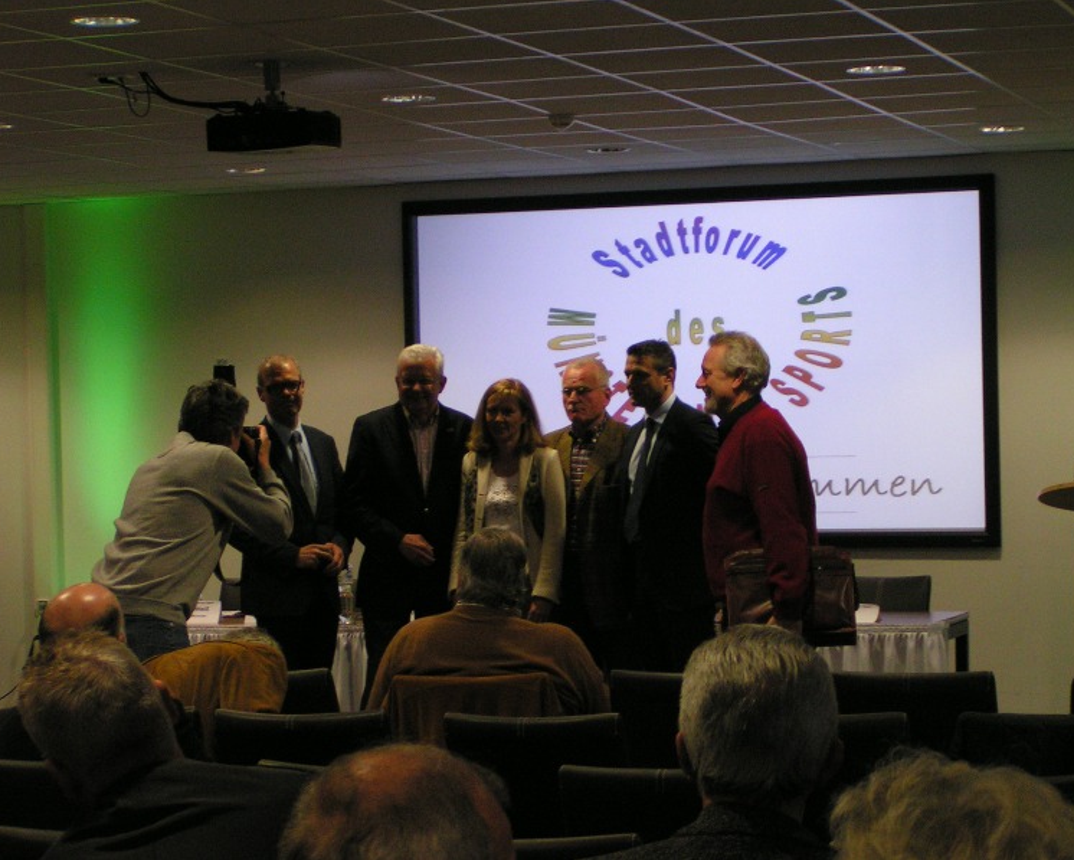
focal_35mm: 90
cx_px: 553
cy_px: 431
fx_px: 2861
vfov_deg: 17.1
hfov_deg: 21.3
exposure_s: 1/50
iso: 200
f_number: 3.2
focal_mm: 13.2
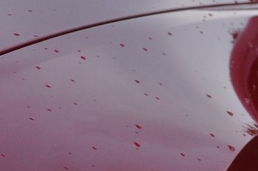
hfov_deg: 9.6
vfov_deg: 6.5
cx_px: 337
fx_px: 1509
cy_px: 150
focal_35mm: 211
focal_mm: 24
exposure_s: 1/60
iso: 500
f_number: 4
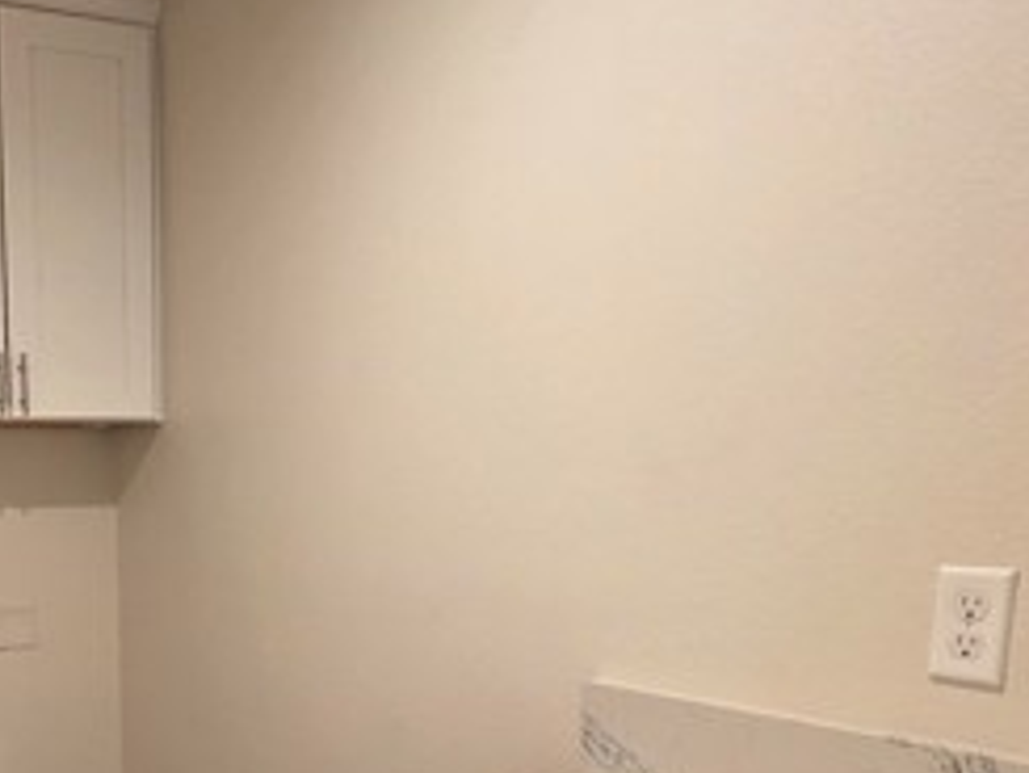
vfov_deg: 38.9
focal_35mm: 34
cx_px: 122
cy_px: 697
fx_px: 1011
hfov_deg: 48.8
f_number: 2.2
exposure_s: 1/60
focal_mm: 2.2
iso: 320
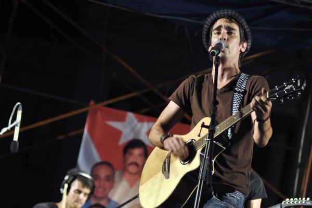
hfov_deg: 17.1
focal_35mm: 120
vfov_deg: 11.4
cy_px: 104
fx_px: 1039
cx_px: 156
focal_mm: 80
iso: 500
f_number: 2.8
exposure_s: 1/180
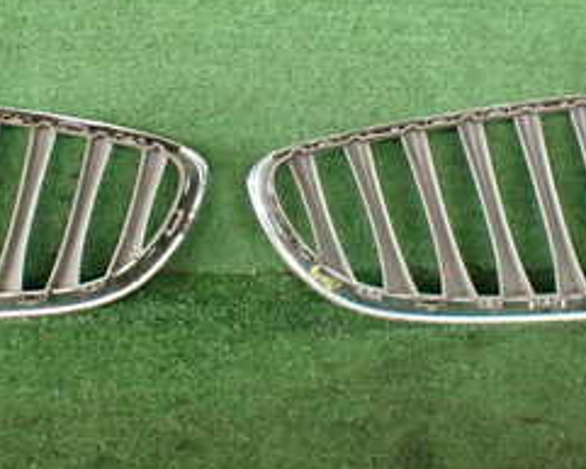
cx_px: 263
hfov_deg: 26.0
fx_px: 1267
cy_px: 129
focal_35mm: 73
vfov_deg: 20.9
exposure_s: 1/125
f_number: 2.3
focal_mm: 5.4
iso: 500
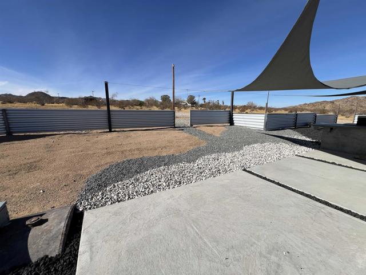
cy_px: 138
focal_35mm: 13
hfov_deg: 106.2
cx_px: 183
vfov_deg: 89.9
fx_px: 137
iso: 32
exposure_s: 1/3040
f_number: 1.8
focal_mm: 1.57
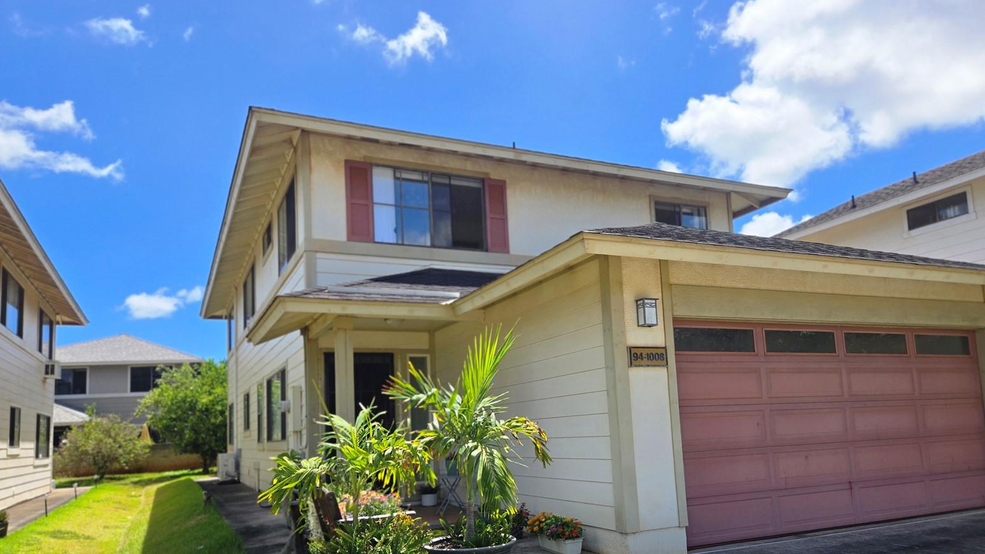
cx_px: 505
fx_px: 679
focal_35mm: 26
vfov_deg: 43.9
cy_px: 355
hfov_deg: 71.9
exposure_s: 1/2066
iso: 25
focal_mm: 5.4
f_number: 1.8
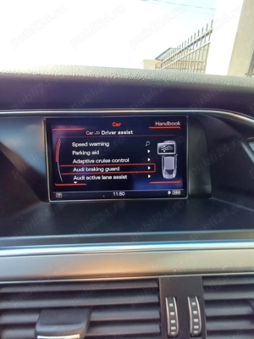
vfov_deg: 94.5
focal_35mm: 16
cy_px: 170
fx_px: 157
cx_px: 127
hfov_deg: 78.1
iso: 80
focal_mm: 1.64
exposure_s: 1/100
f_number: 2.2
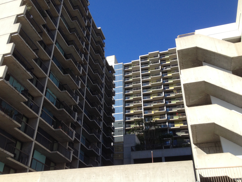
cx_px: 114
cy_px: 86
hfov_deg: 48.9
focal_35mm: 38
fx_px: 266
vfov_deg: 37.7
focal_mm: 4.28
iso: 50
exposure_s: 1/986
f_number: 2.4
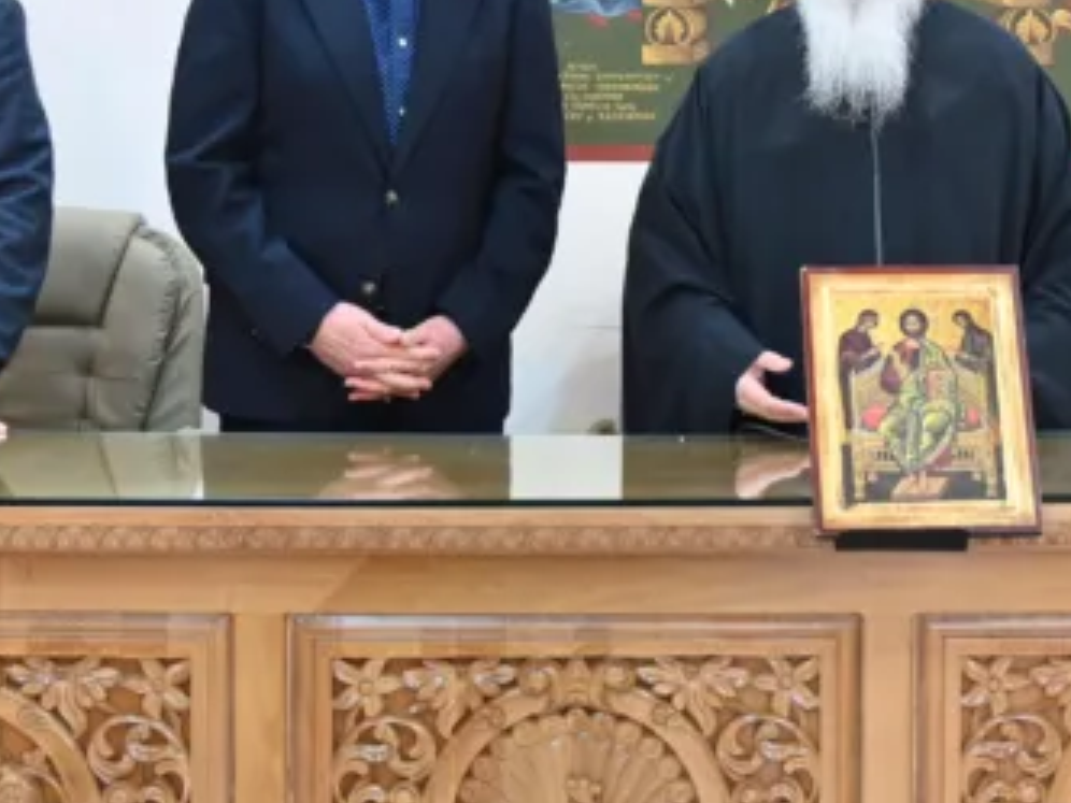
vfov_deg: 15.9
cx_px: 887
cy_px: 134
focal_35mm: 92
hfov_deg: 21.0
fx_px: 2846
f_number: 2.8
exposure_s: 1/100
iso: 1000
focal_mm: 31
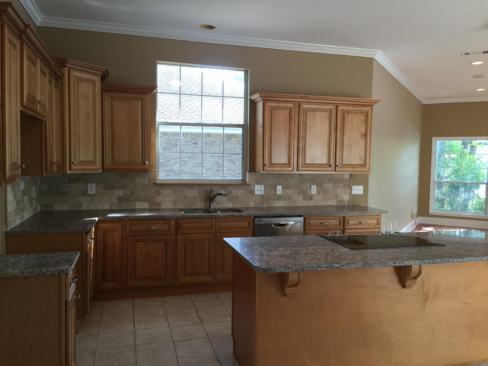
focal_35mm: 29
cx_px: 244
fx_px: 409
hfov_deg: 61.7
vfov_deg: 48.2
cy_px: 183
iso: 32
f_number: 2.2
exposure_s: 1/30
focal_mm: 4.15
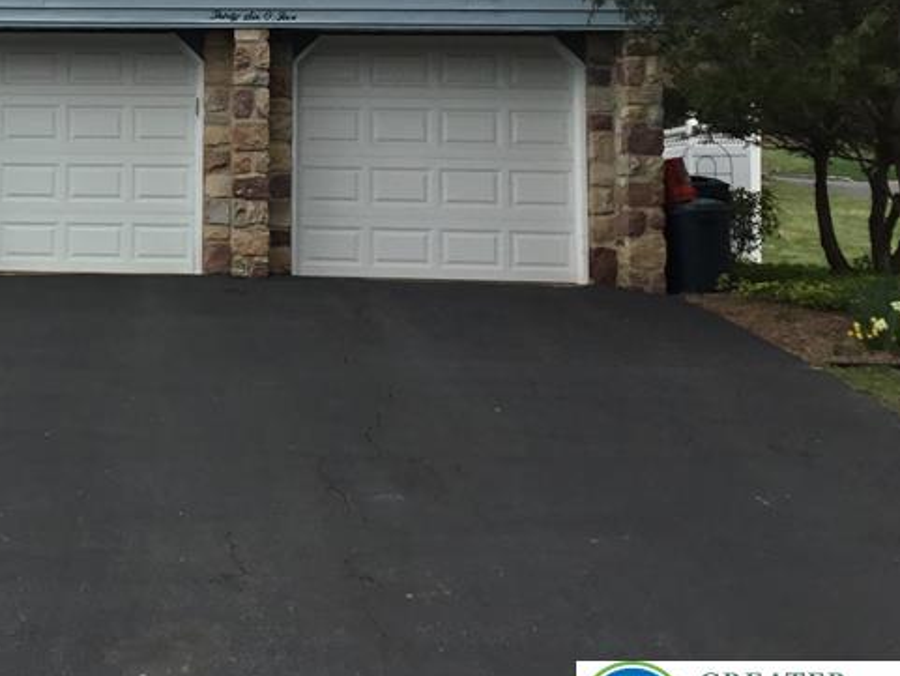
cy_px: 67
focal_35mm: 66
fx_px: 1716
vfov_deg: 21.8
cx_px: 0
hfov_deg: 27.7
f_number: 2.4
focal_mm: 3.3
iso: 25
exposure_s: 1/1404
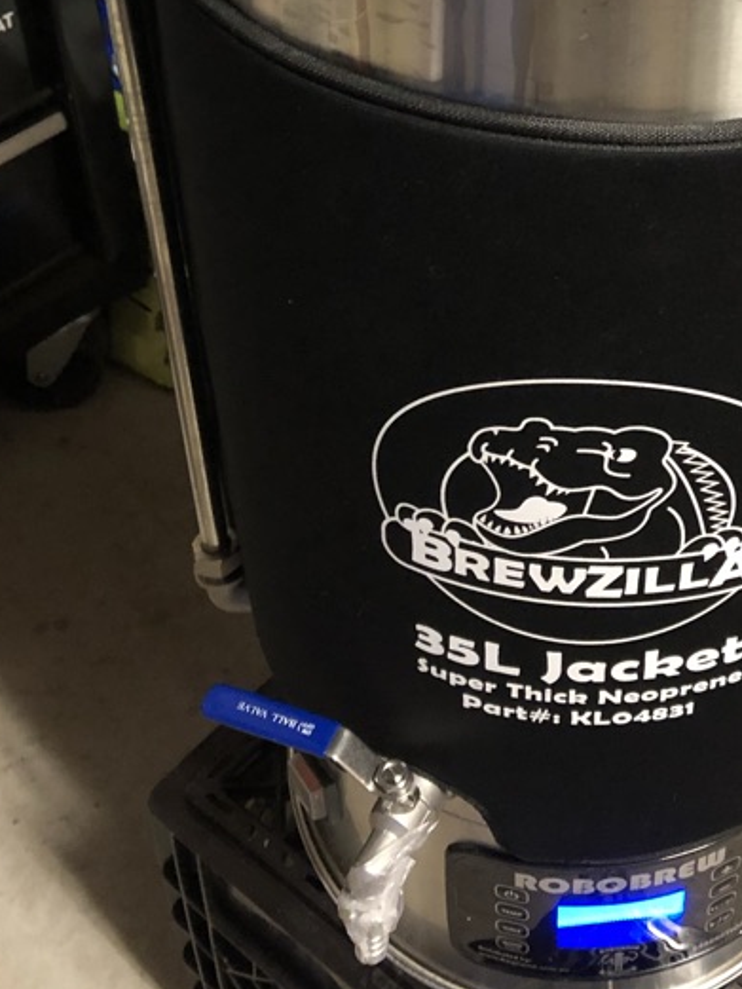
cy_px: 97
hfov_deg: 26.4
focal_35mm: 55
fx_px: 1571
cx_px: 518
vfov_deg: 33.1
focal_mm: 3.99
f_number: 1.8
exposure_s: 1/4
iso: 100
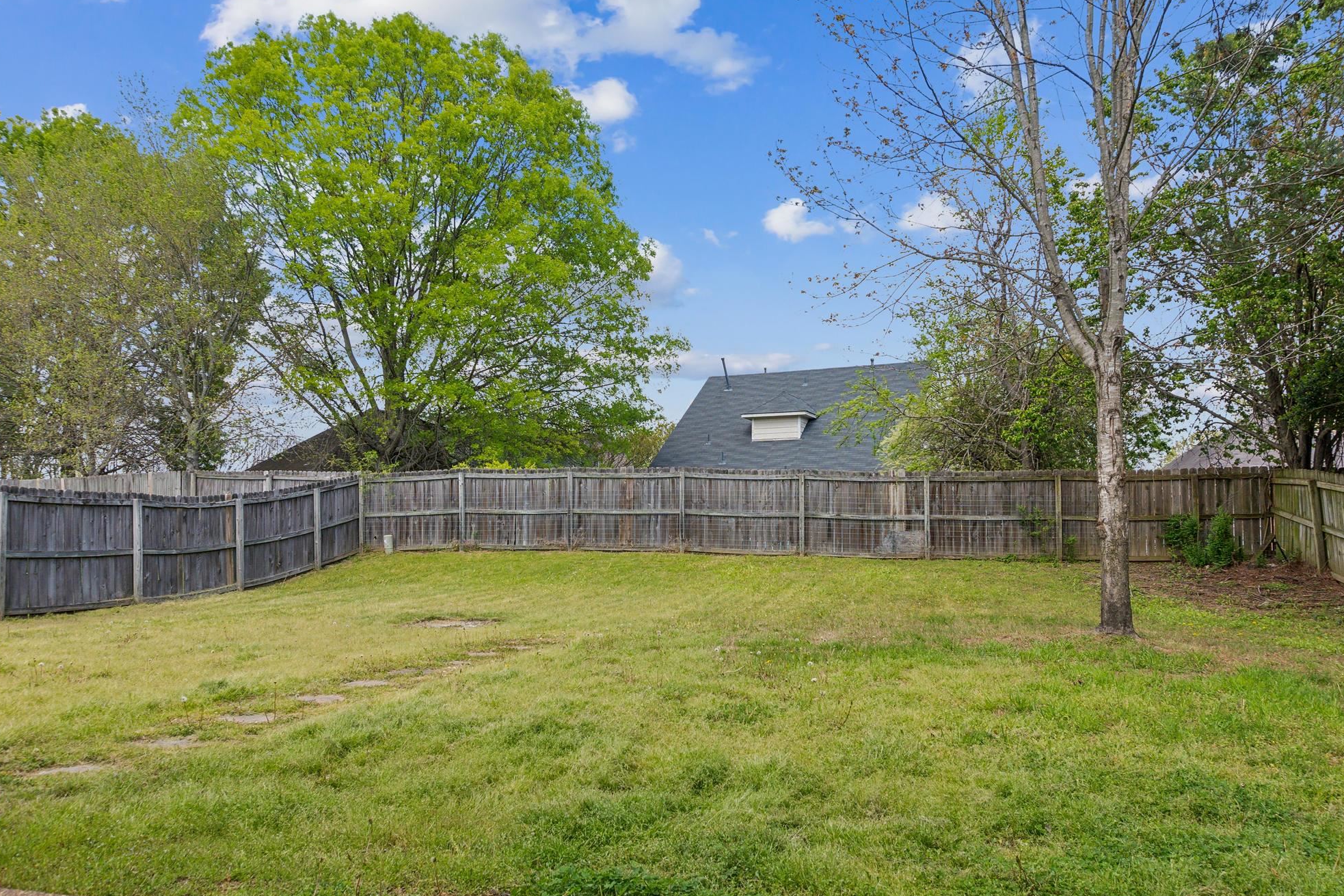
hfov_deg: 71.5
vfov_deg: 51.3
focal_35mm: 25
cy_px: 438
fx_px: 933
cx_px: 680
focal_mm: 16
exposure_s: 1/400
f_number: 7.1
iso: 640
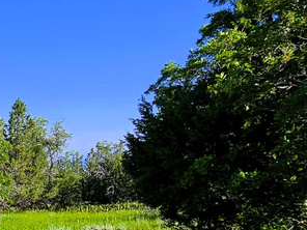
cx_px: -158
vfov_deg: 30.8
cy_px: 204
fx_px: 399
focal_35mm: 45
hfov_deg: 27.8
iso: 50
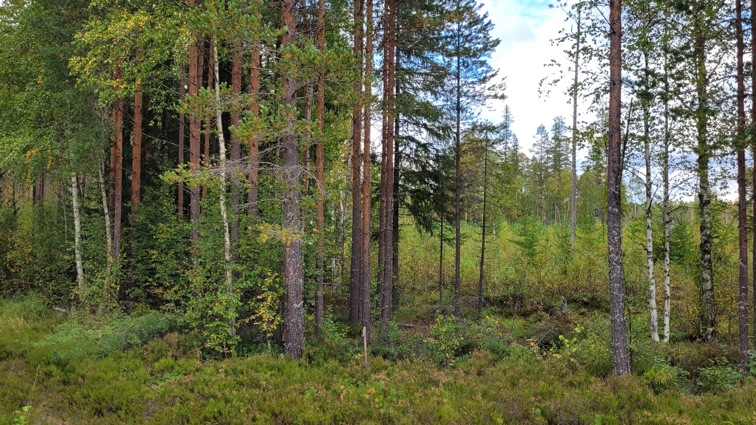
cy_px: 204
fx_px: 682
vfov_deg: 34.7
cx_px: 339
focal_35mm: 34
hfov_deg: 57.9
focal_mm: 5.4
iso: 40
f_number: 1.8
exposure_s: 1/688
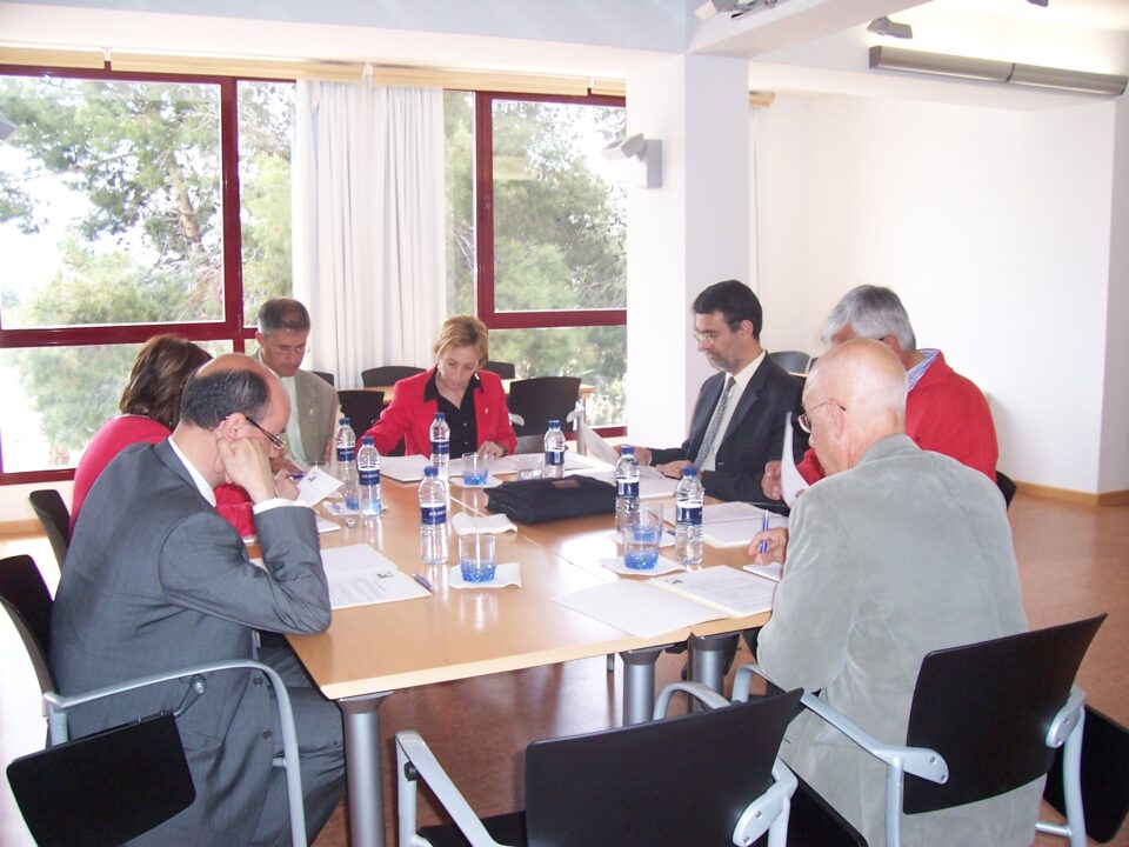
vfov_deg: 41.8
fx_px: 1109
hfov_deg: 54.0
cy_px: 424
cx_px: 564
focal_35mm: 34
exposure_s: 1/90
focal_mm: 5.6
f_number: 2.7
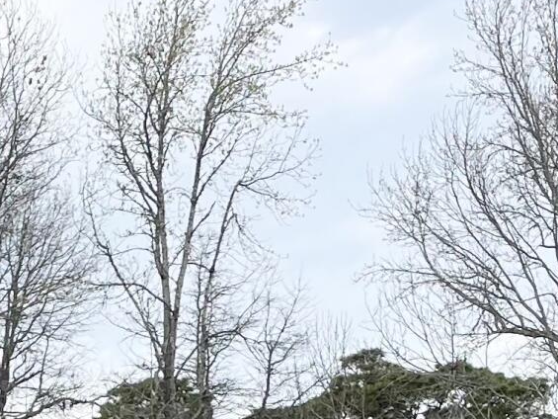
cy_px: 819
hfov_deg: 14.3
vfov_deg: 10.0
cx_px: 209
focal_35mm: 138
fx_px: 2225
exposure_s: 1/1171
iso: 32
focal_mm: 4.2
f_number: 1.6
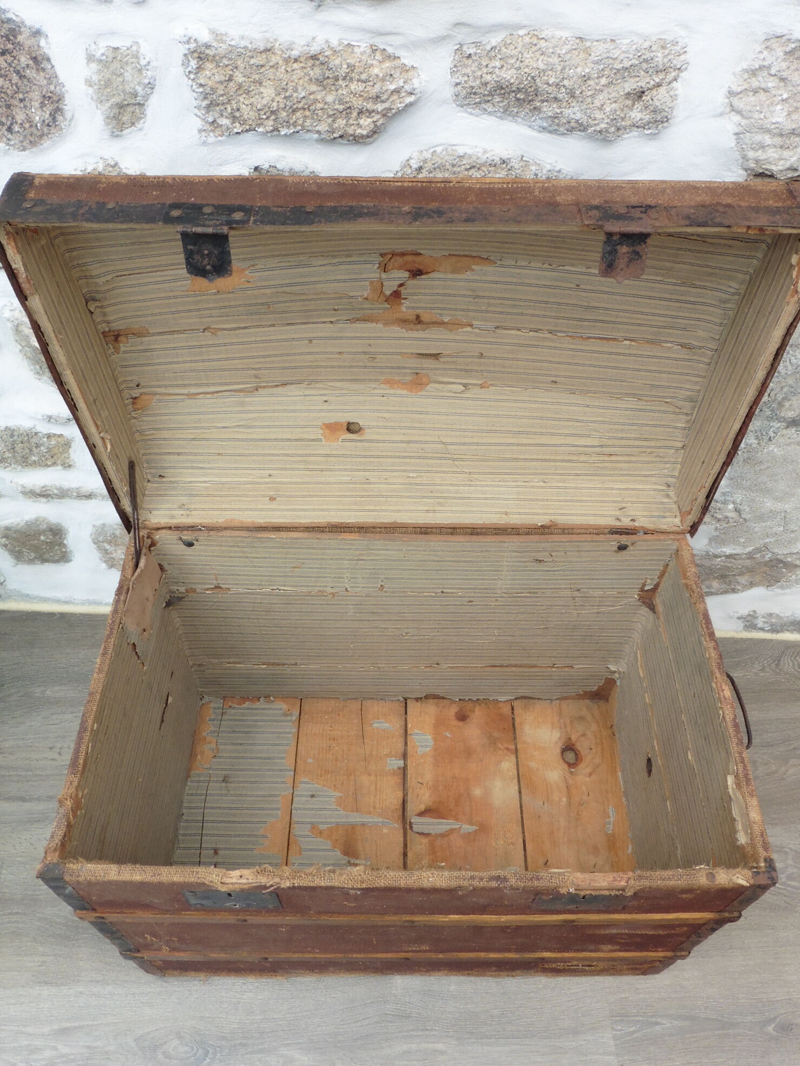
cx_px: 416
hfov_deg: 54.9
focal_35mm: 25
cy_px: 548
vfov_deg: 69.4
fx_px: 770
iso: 100
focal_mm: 4.3
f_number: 5.6
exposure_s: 1/50
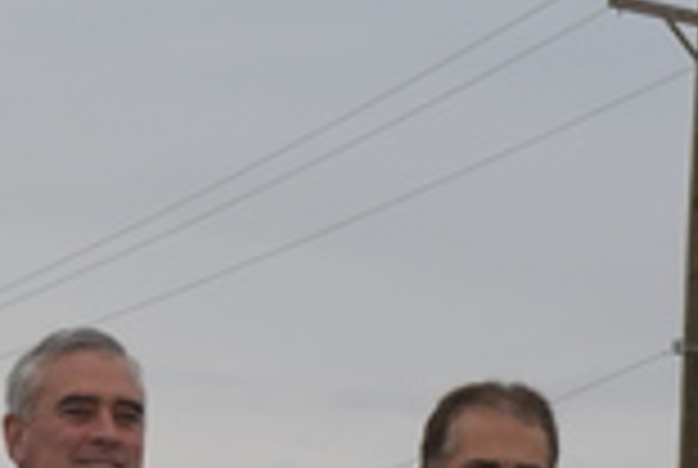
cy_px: 619
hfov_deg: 8.1
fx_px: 4876
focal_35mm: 251
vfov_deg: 5.5
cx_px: -122
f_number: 5
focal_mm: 26
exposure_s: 1/200
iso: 100
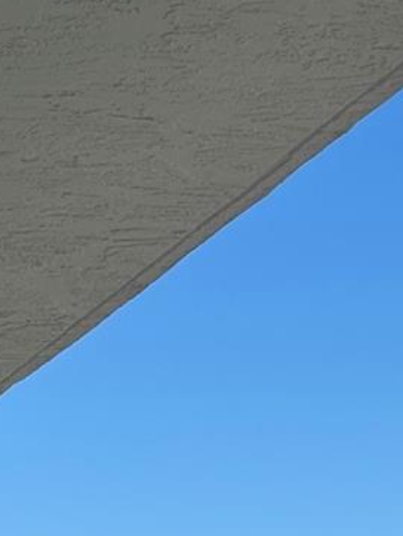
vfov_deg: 11.9
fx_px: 2465
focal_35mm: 159
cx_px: 194
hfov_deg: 9.3
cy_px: 801
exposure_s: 1/5848
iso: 64
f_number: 1.78
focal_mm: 6.76
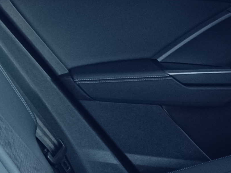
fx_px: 807
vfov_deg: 11.4
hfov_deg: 14.8
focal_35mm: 121
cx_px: 376
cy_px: 303
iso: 653
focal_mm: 5.59
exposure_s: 1/50.1
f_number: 1.88
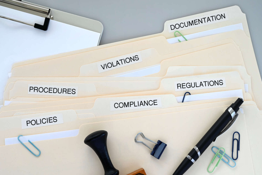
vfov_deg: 27.0
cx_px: 131
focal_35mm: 50
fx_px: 364
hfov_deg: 39.6
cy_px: 88
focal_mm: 50
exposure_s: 1/50
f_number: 11
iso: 250
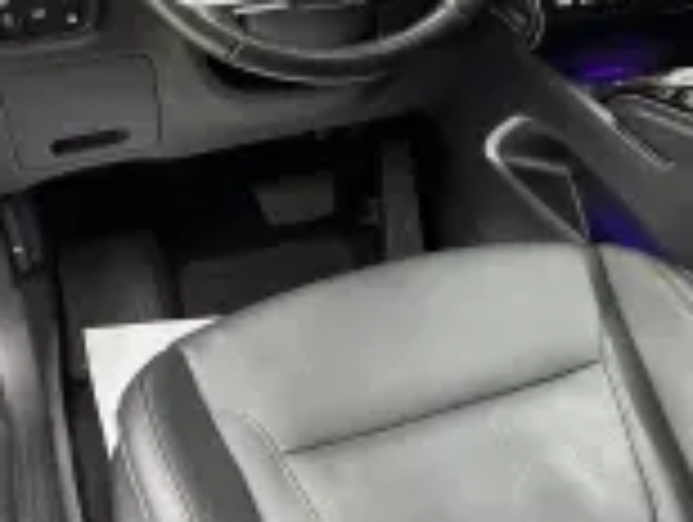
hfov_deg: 32.4
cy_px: 243
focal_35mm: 56
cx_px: 639
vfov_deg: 26.2
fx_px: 1123
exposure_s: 1/40
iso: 1000
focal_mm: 6.76
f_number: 1.78
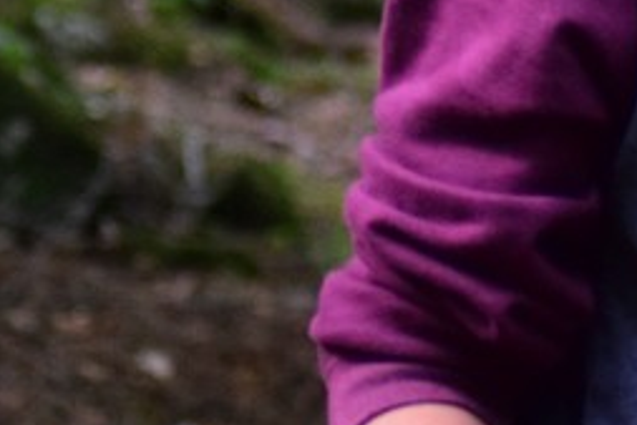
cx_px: 1063
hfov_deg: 4.0
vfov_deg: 2.7
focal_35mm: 516
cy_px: -255
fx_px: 9136
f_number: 4
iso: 3200
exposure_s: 1/250
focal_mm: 85
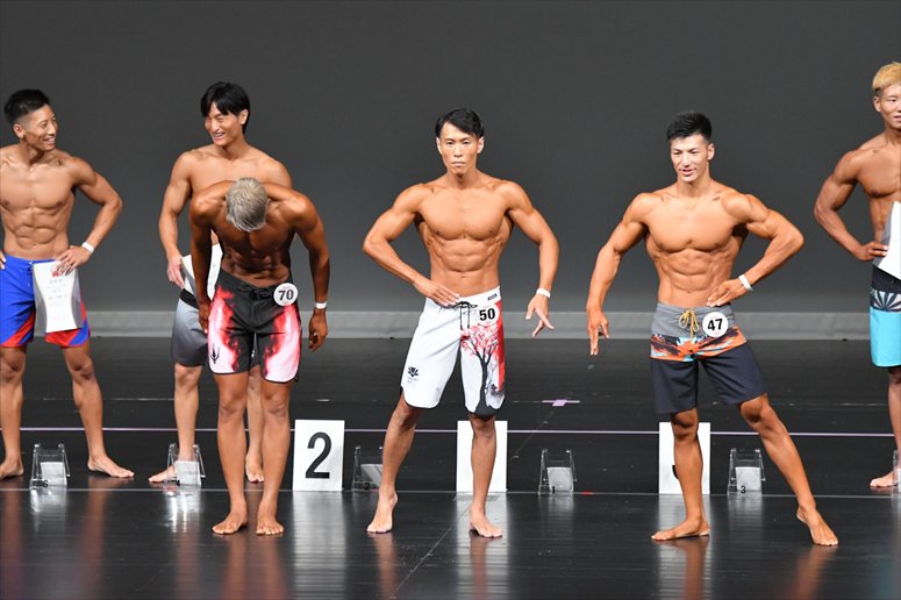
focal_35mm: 270
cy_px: 300
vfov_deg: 5.1
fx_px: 6754
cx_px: 450
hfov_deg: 7.6
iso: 4000
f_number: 5.6
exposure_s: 1/400
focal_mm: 180
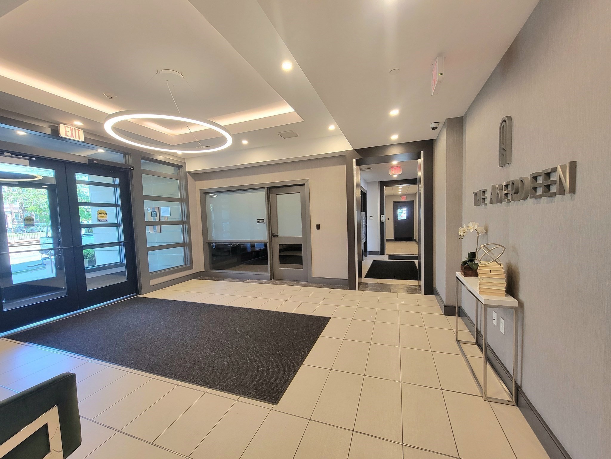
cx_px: 306
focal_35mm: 13
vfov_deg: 89.9
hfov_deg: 106.2
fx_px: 229
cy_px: 230
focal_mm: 2.2
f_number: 2.2
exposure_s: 1/50.3
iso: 160
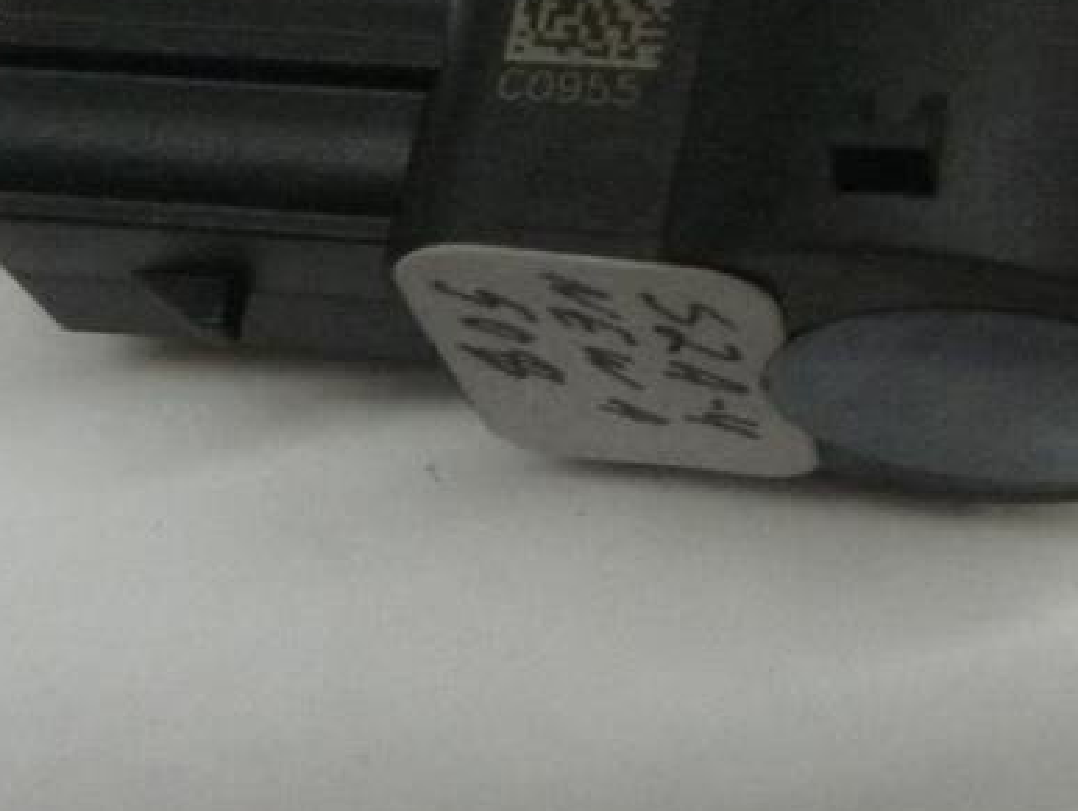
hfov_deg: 25.6
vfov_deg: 19.1
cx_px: 947
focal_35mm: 74
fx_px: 2307
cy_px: -86
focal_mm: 4.7
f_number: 3.3
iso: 640
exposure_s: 1/125
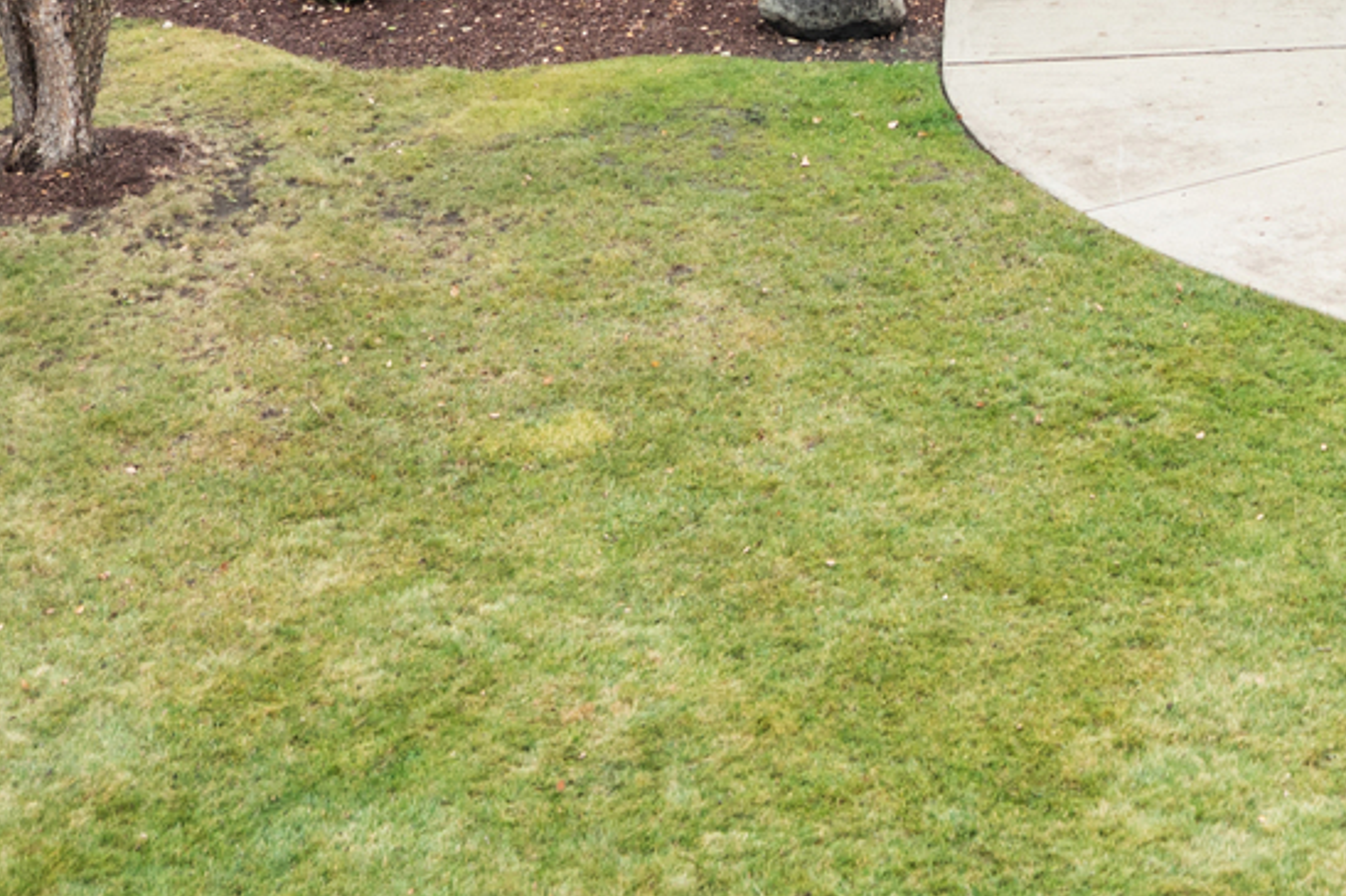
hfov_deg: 23.1
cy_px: -406
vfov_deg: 15.3
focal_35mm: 83
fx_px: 3101
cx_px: 1451
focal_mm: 10.26
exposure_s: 1/40
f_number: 3.2
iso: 100
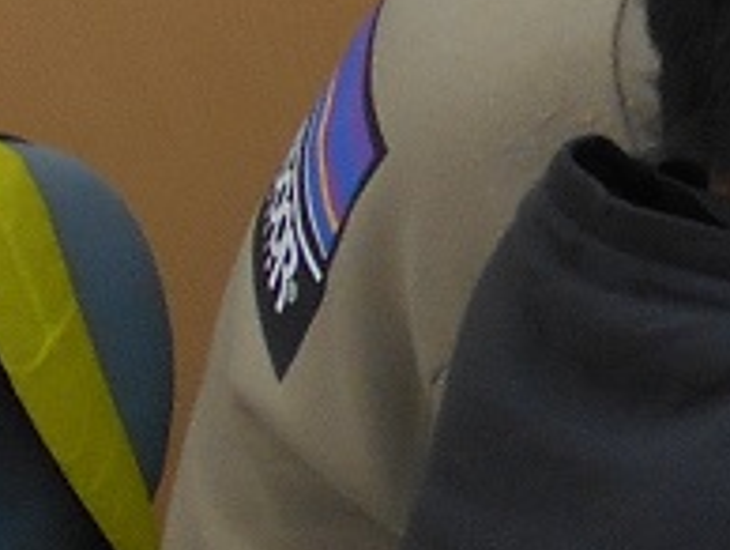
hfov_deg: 8.2
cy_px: -11
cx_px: 2277
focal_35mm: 199
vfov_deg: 7.4
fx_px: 4202
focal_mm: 5.1
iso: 80
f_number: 3.4
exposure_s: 1/40
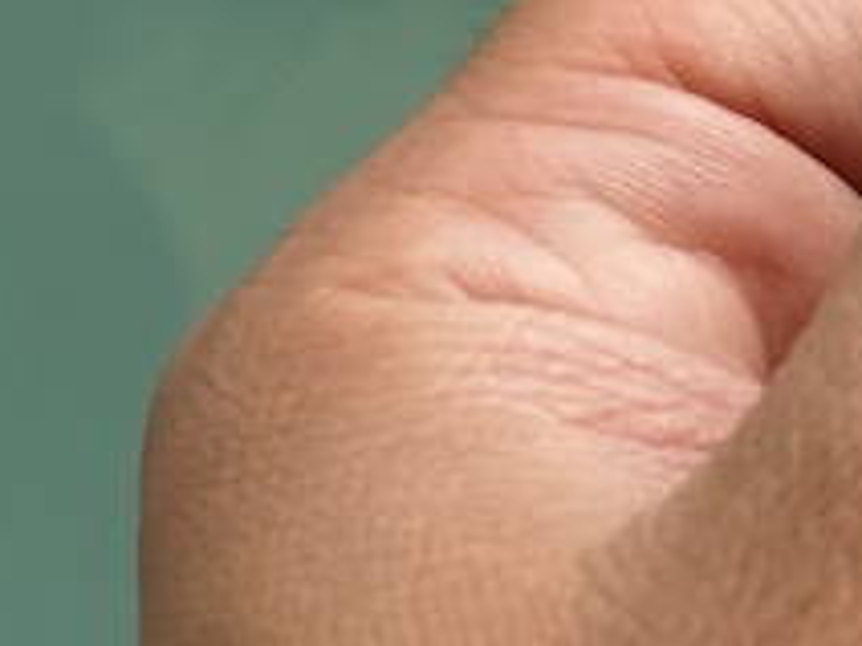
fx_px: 6101
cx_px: 1655
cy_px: -821
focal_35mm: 245
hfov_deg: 7.8
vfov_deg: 5.9
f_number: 2
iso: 125
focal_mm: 6
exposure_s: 1/50
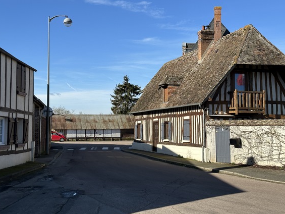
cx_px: 144
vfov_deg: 28.6
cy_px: 105
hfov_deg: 37.5
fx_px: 420
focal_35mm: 51
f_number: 1.78
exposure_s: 1/4566
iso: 64
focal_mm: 6.86
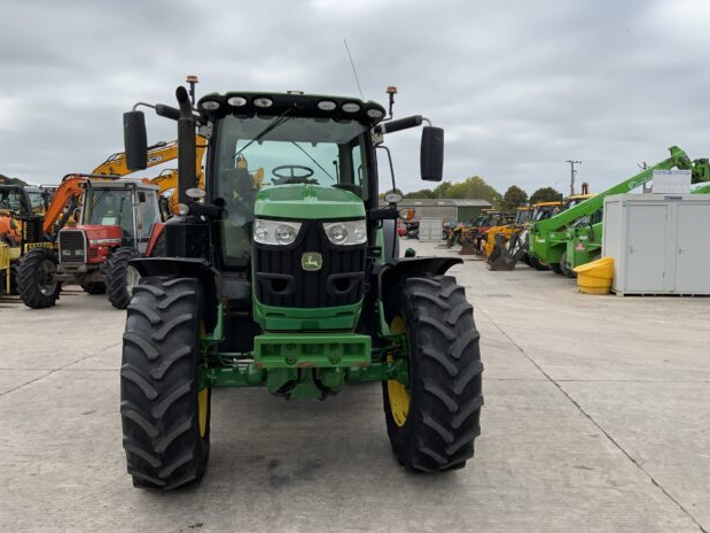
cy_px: 275
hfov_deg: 60.0
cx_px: 360
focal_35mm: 30
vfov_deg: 46.8
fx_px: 615
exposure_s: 1/929
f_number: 1.8
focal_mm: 3
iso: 16
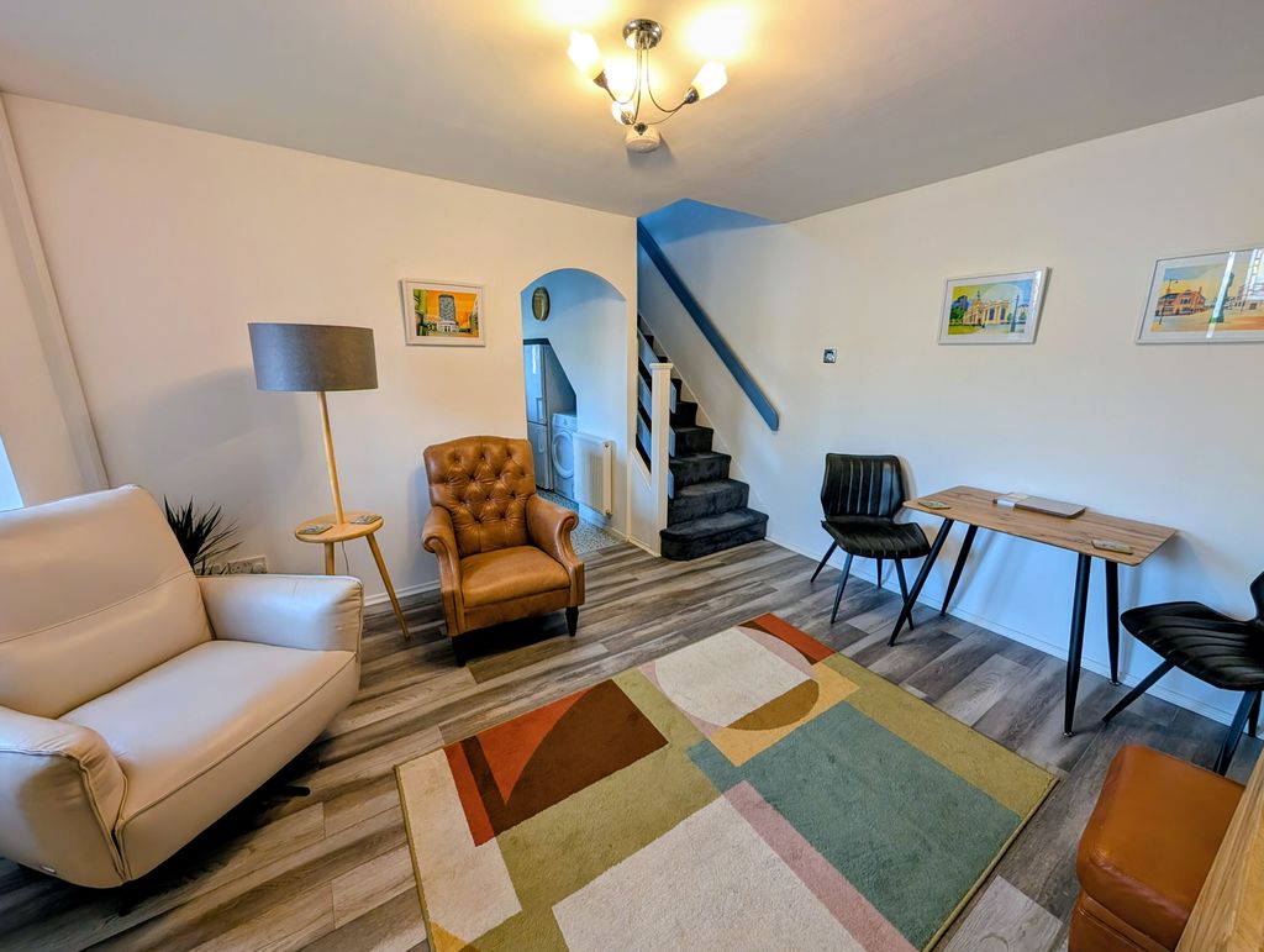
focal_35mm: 12
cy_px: 476
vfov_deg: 94.6
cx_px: 632
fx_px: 439
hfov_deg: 110.5
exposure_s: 1/47.8
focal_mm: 2.02
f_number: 1.7
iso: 54
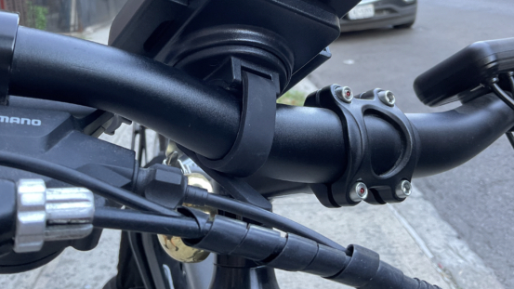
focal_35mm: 40
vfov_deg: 28.9
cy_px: 50
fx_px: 545
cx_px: 249
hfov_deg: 50.5
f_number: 1.8
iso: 80
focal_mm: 3
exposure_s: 1/60
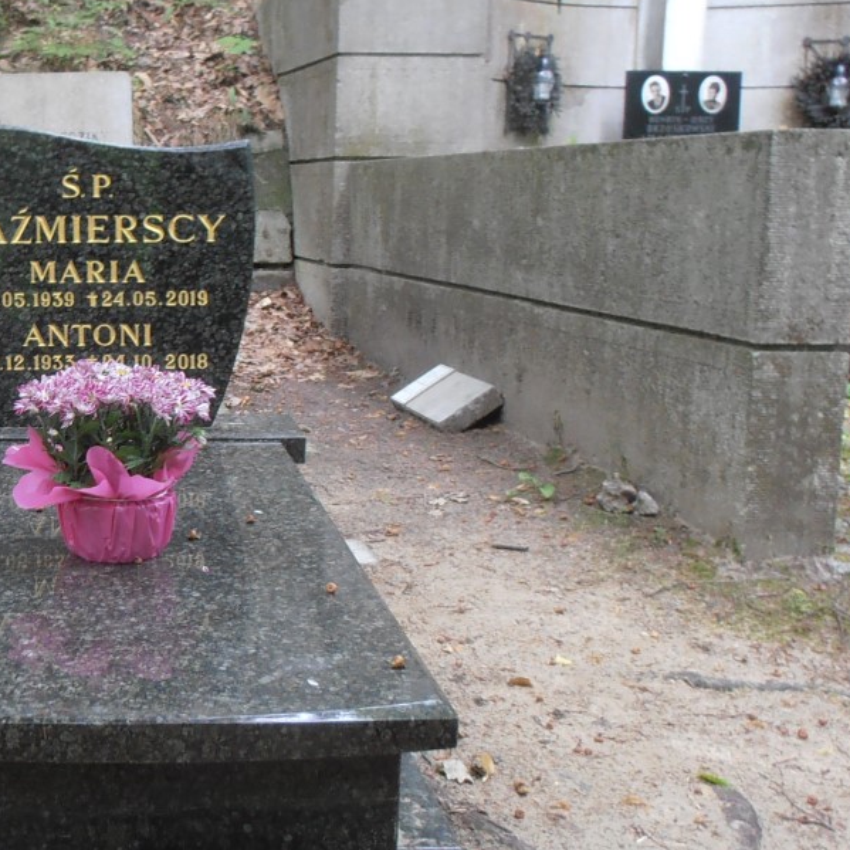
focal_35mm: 51
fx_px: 1417
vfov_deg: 33.4
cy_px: 414
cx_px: 54
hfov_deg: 31.5
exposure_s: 1/30
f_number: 3
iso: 100
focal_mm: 4.2
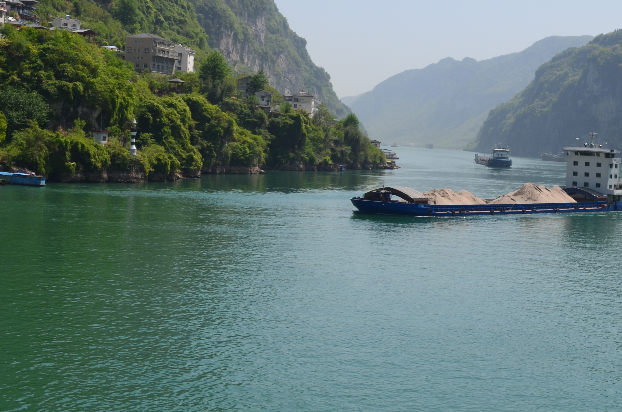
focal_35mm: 64
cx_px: 364
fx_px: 1103
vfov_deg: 20.9
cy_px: 79
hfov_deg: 31.4
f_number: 11
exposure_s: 1/125
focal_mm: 26
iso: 100
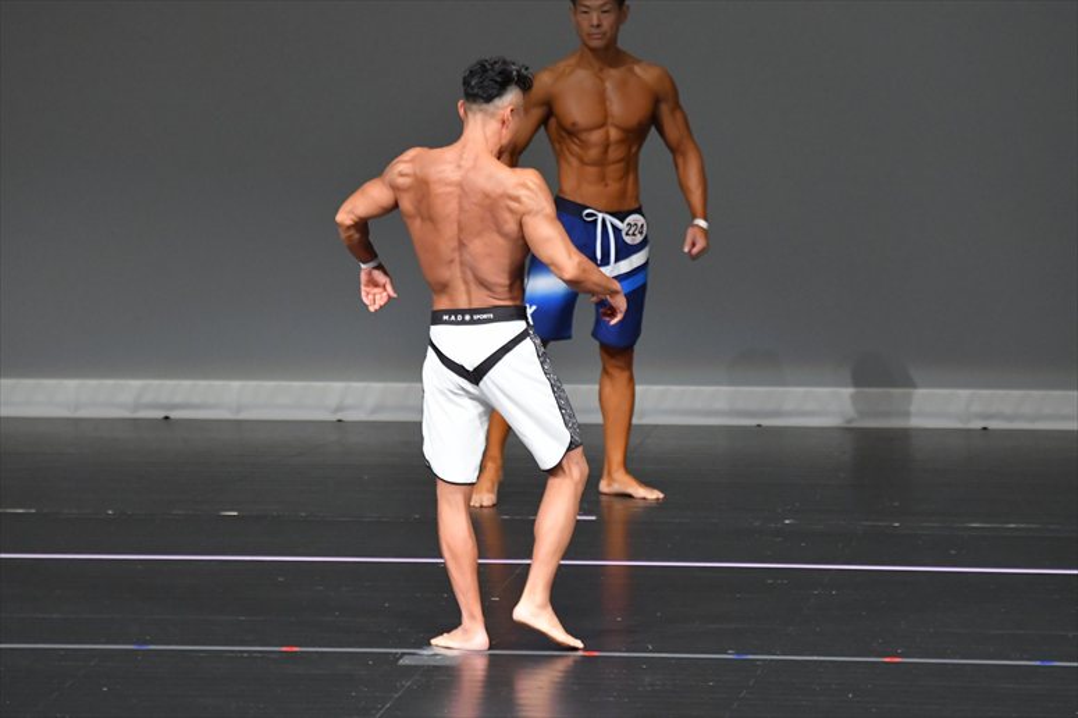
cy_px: 359
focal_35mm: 345
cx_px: 539
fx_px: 10326
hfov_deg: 6.0
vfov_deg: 4.0
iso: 5000
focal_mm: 230
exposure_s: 1/400
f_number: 5.6
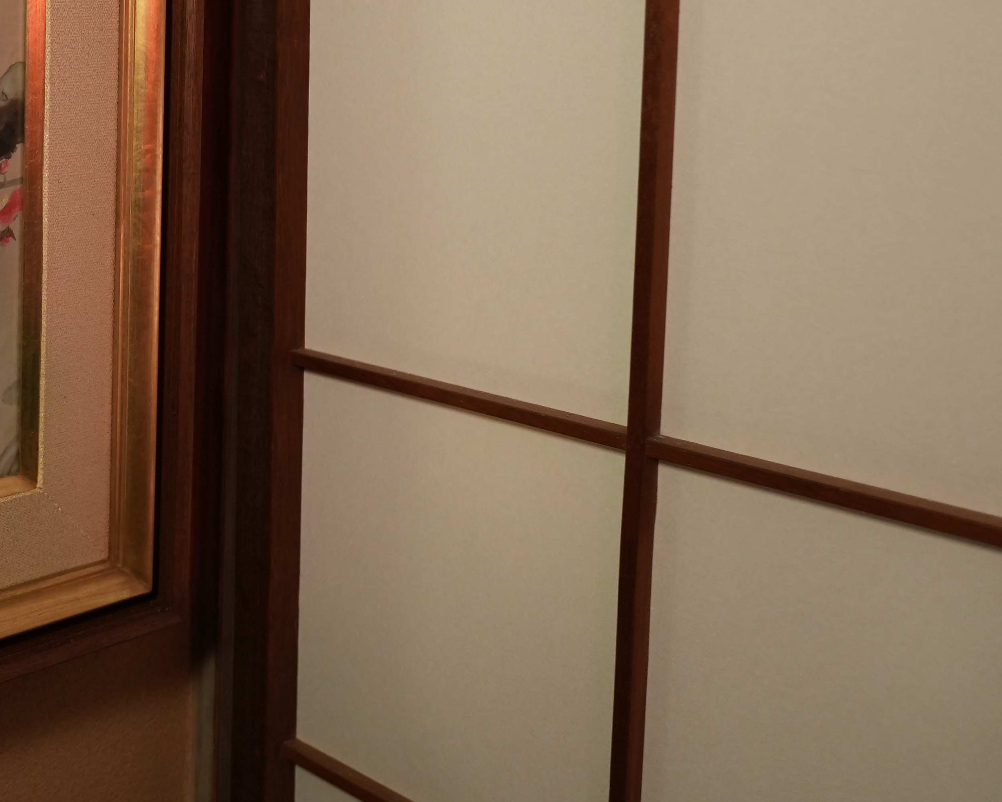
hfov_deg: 33.6
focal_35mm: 44
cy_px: 137
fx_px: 1316
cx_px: -207
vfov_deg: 32.7
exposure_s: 1/30
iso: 800
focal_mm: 16.9
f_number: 2.8
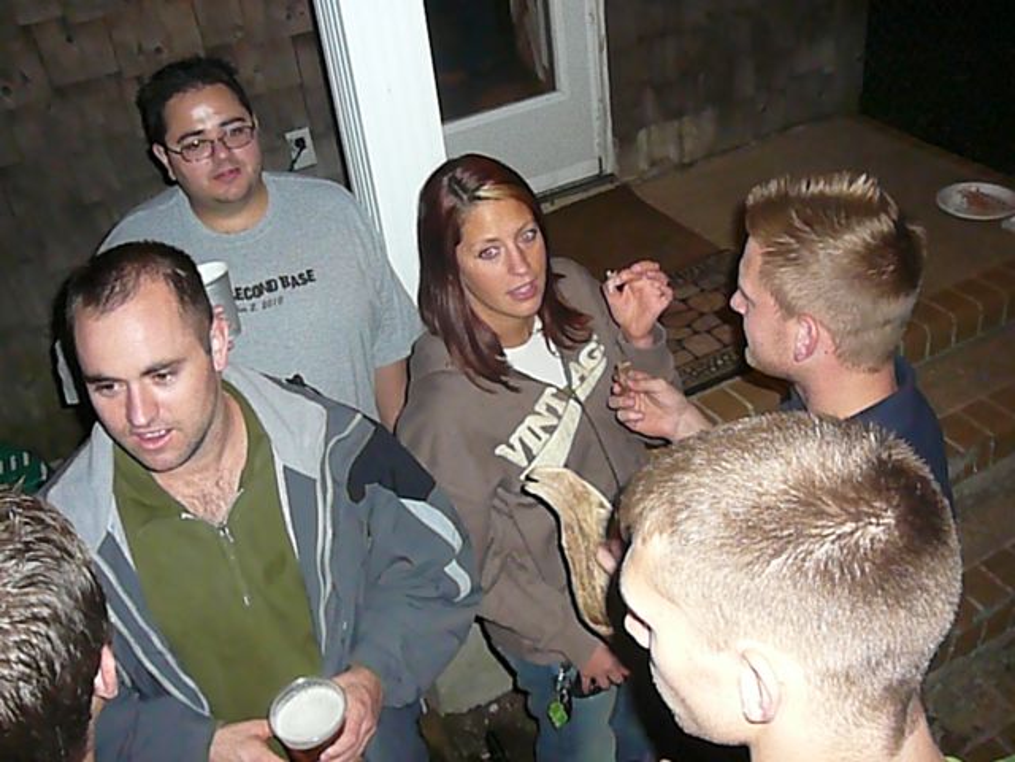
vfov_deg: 40.7
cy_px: 381
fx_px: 1026
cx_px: 508
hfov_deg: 52.6
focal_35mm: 35
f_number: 2.8
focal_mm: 5.2
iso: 800
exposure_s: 1/30
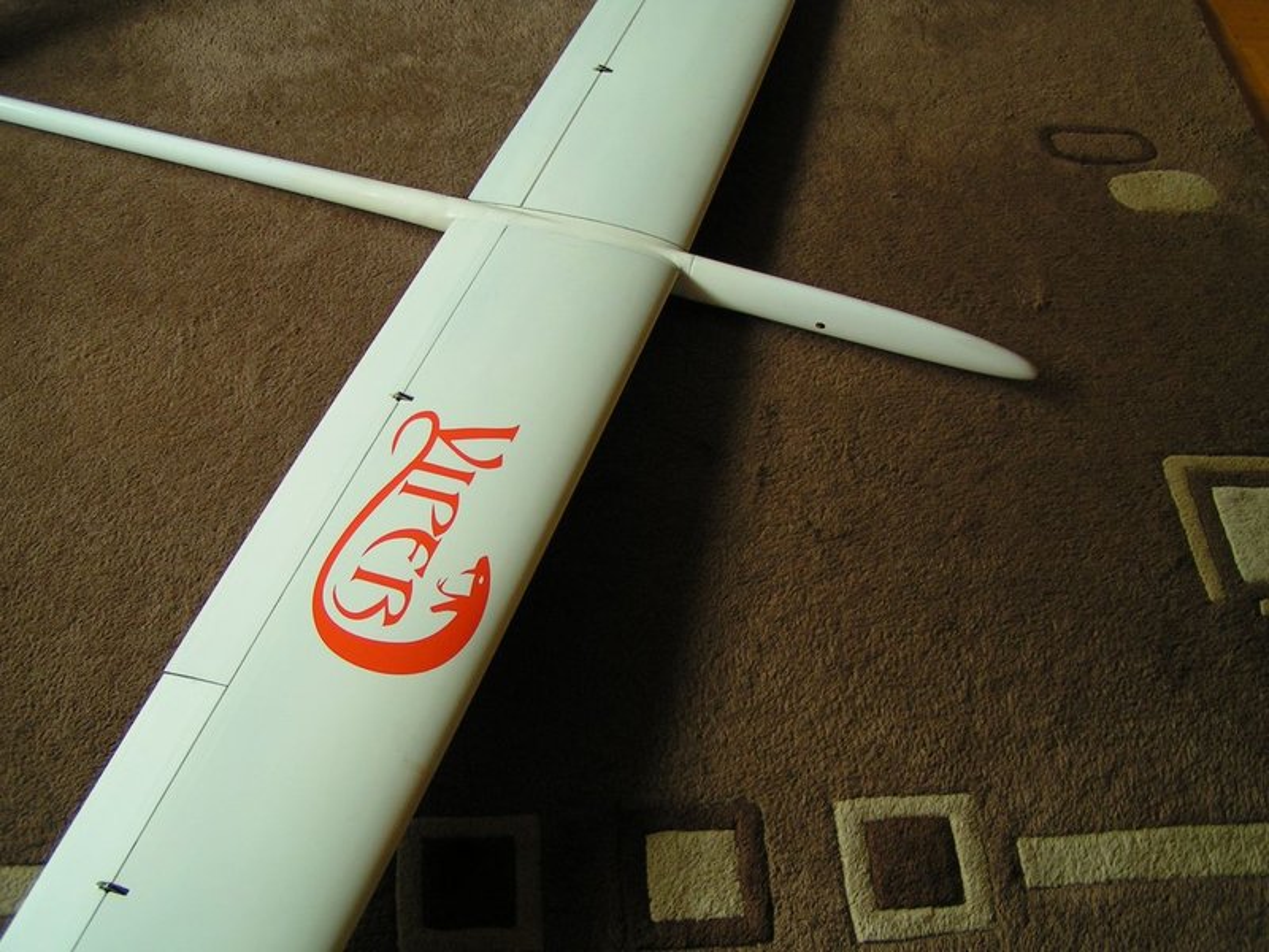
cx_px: 634
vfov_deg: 37.7
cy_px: 476
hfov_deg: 49.0
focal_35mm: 38
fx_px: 1393
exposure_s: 1/40
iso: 64
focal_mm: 5.8
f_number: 2.8
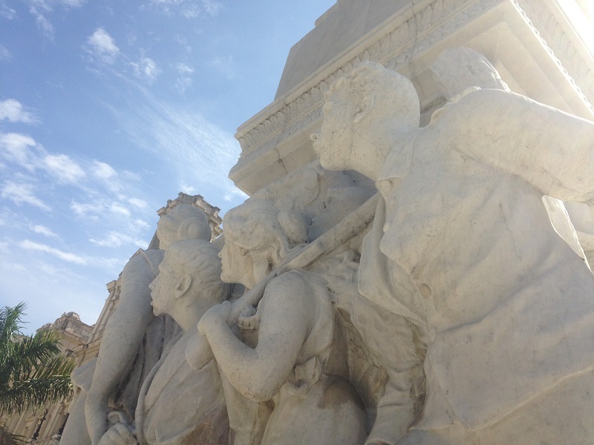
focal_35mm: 33
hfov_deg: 55.4
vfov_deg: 42.9
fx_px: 566
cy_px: 222
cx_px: 297
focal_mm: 4.12
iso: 50
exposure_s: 1/1938
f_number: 2.4
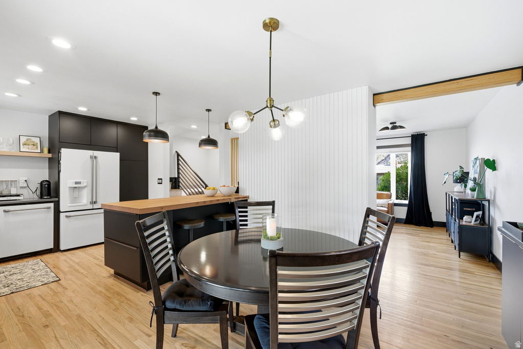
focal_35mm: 15
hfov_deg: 99.2
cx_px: 262
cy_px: 174
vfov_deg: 76.3
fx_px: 222
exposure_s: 1/1600
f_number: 5.6
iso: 1600
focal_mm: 15.3
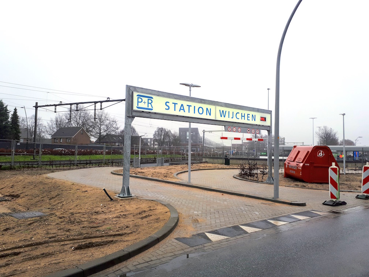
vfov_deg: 51.4
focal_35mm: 27
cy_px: 138
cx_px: 184
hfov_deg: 65.3
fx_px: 288
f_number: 1.9
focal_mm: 3.6
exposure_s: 1/149
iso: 40
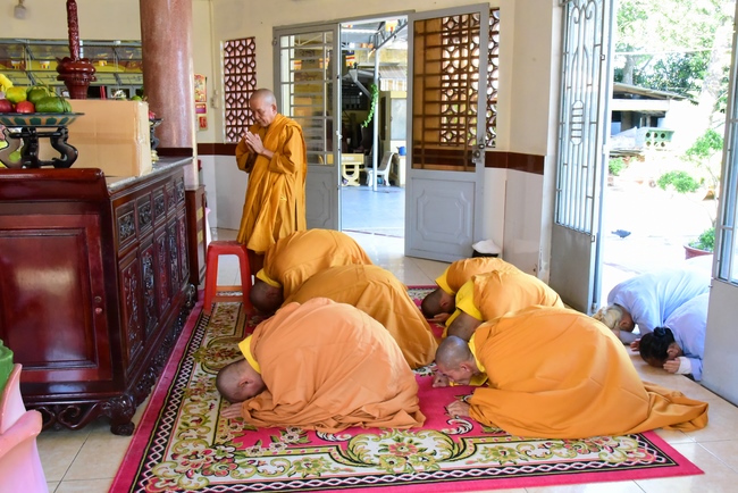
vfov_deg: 41.2
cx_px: 369
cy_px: 246
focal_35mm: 32
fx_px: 656
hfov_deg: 58.7
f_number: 13
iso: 12800
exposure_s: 1/100
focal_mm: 32
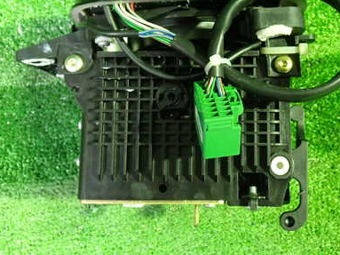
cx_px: 205
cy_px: 76
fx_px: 461
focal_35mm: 47
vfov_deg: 30.5
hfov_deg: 40.3
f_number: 2.3
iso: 800
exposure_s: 1/15
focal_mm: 5.4
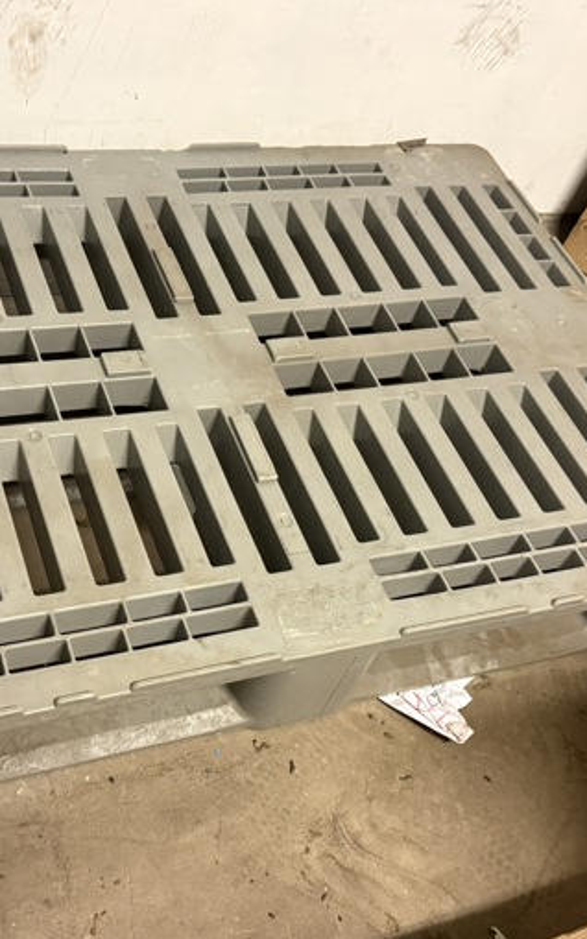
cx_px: 207
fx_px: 1024
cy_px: 520
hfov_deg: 31.8
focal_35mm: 40
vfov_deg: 49.2
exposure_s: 1/50
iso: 500
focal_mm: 6.76
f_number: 1.78
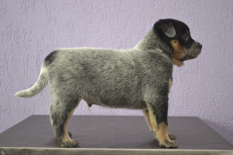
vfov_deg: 20.2
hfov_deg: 29.9
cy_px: 78
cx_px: 116
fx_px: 437
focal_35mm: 68
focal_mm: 45
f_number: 5.3
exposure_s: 1/60
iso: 2200
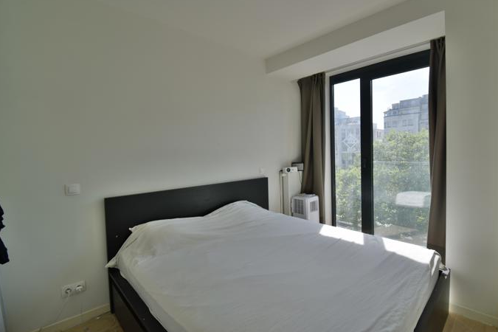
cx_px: 263
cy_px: 161
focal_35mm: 16
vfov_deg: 73.7
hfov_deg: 96.6
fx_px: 221
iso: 100
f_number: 4.5
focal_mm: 10
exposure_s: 1/160
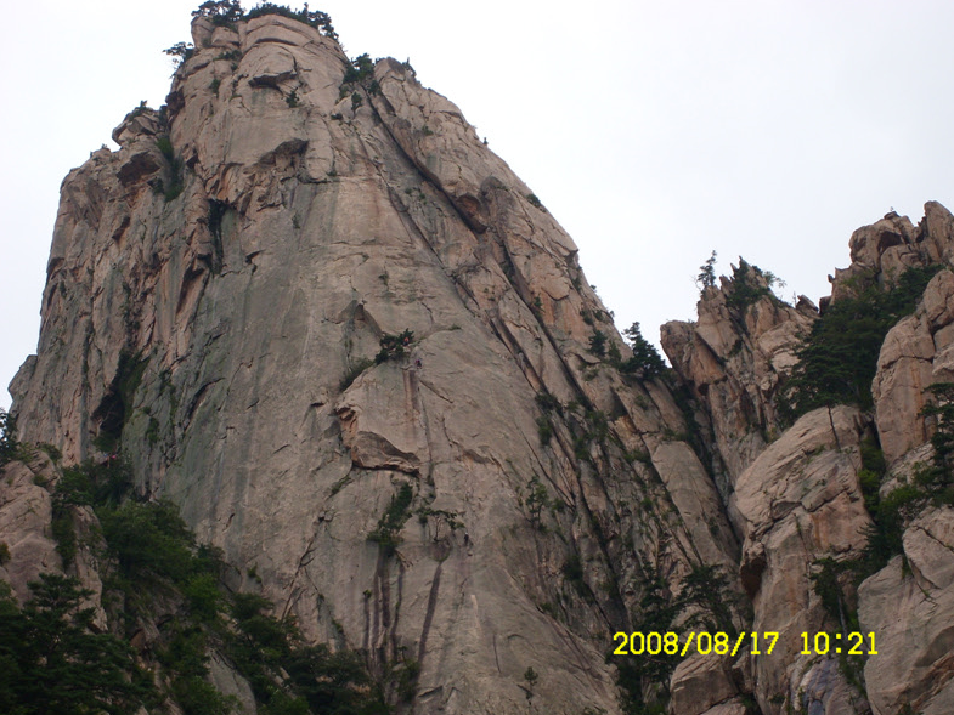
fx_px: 2949
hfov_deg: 18.4
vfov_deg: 13.8
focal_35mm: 107
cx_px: 475
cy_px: 357
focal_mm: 17.4
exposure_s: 1/337
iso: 50
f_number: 4.9
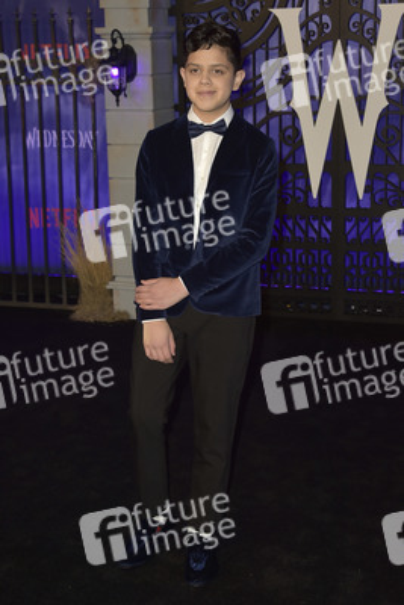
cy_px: 302
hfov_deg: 24.2
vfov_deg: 35.6
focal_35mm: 56
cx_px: 202
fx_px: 942
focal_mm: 56
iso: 640
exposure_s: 1/250
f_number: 6.3
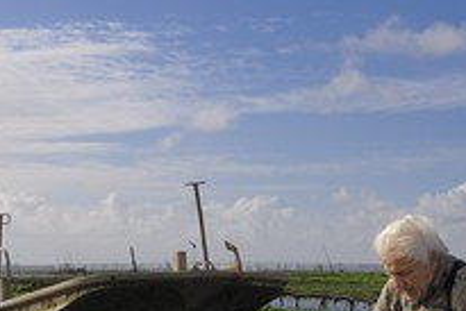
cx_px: 185
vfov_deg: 15.6
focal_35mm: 86
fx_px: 1114
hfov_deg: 23.6
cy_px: 313
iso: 100
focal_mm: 28
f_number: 11
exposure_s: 1/160
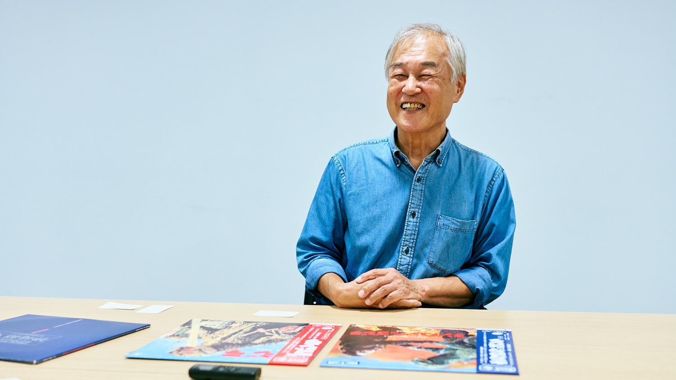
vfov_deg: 28.3
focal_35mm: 42
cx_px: 338
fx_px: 753
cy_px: 219
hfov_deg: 48.4
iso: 1000
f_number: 3.2
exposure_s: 1/160
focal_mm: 40
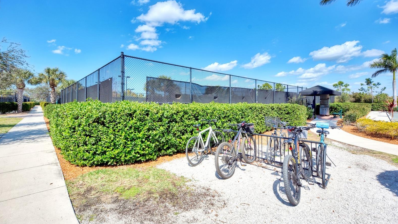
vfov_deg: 66.9
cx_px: 198
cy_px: 98
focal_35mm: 16
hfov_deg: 99.4
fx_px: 169
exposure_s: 1/800
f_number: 7.1
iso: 250
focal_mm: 15
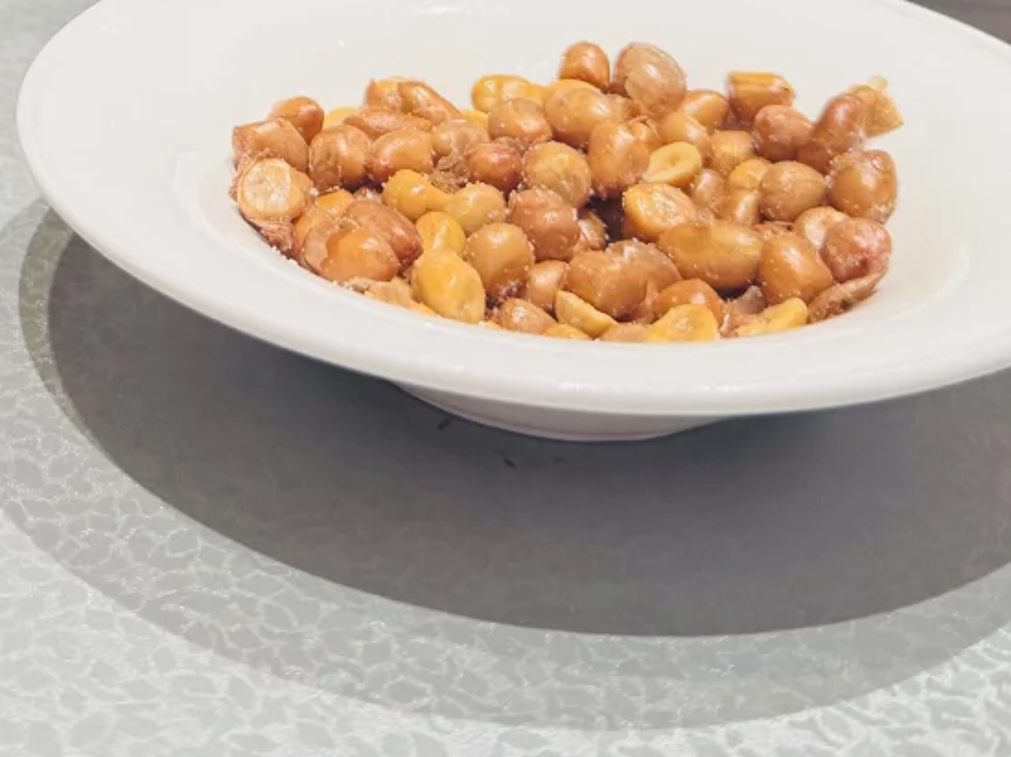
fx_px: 1839
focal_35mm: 63
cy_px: -182
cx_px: 131
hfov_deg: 29.6
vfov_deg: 21.4
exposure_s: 1/100
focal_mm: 6.76
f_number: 1.78
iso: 64
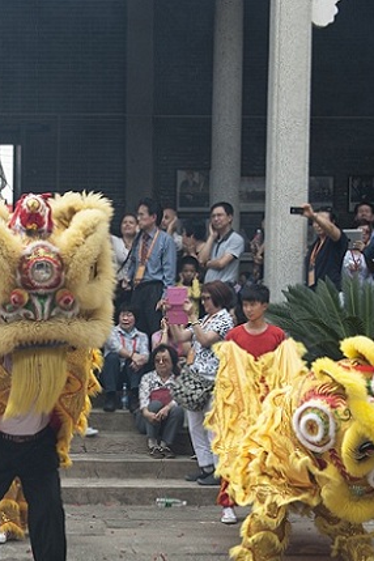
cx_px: 20
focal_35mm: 79
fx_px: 1231
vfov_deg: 25.5
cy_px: 387
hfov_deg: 17.0
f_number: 5.6
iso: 200
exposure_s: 1/400
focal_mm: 38
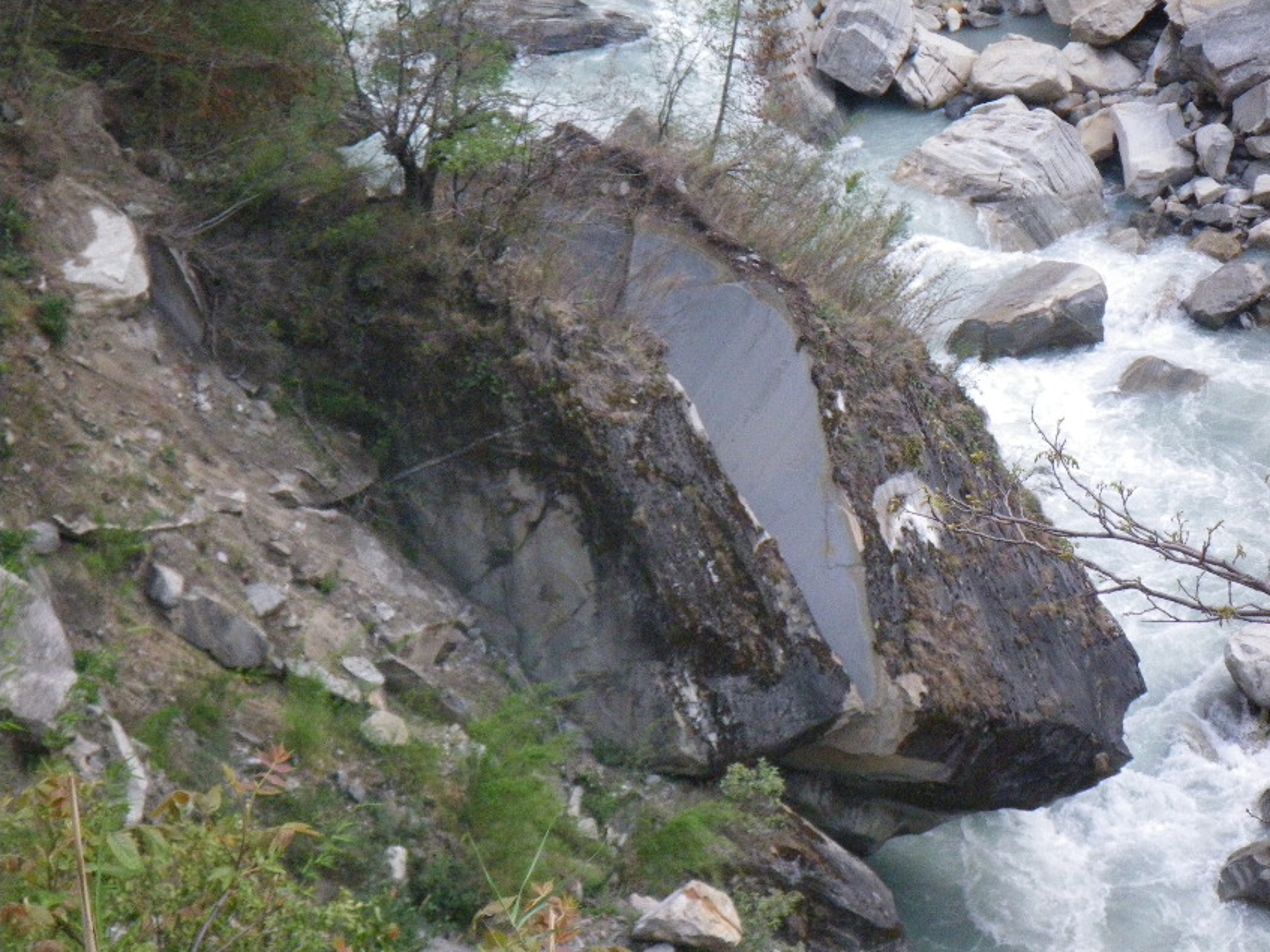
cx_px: 638
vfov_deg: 10.5
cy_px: 478
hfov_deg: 14.0
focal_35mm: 141
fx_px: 5172
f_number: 5.5
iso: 640
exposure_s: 1/250
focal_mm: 25
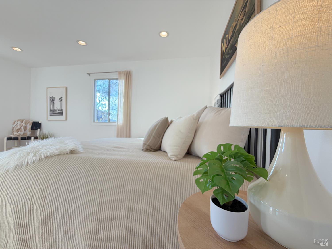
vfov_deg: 85.7
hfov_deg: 102.1
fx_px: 134
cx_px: 166
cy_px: 124
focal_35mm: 14
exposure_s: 1/120
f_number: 2.2
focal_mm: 2.22
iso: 80
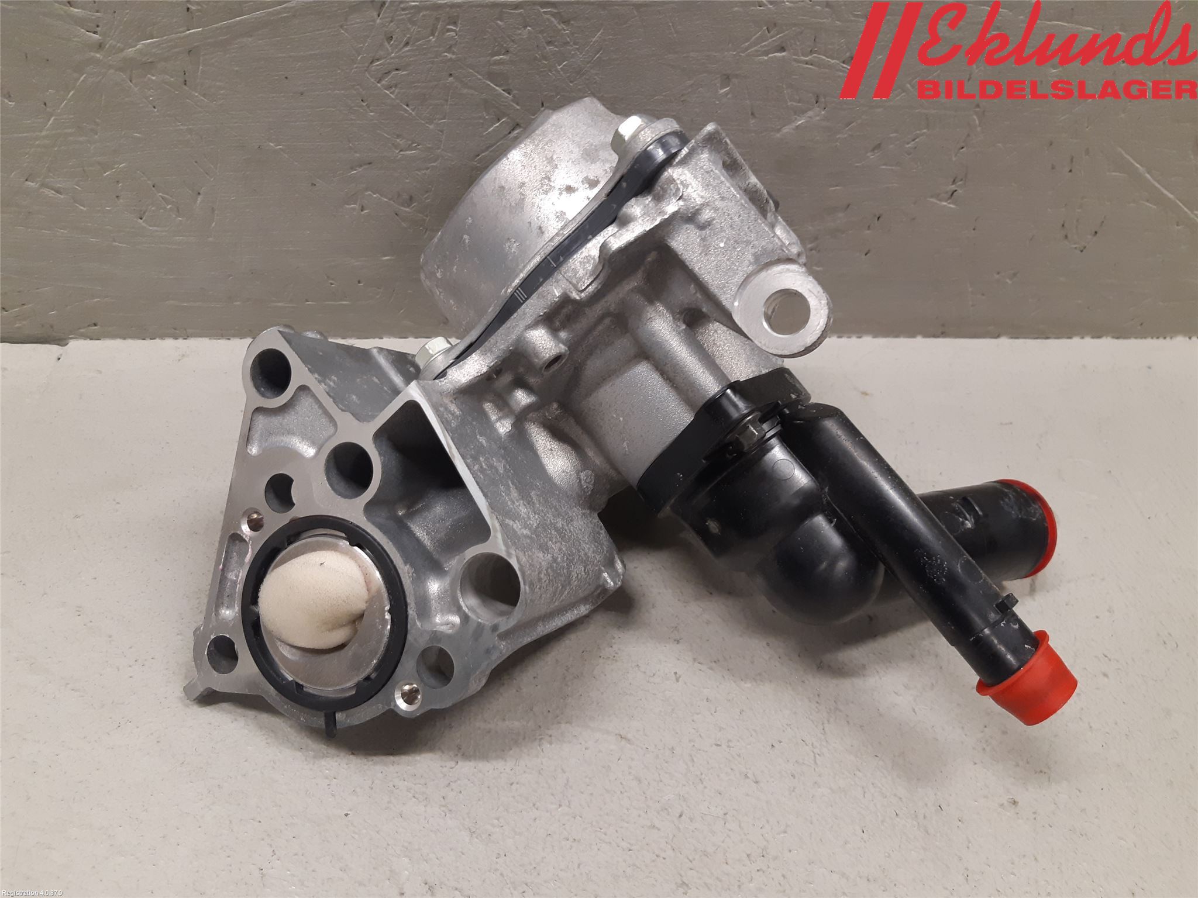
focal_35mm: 26
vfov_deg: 53.1
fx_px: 900
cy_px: 449
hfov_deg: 67.3
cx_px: 599
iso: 160
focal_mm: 3.93
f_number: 1.7
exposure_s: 1/50
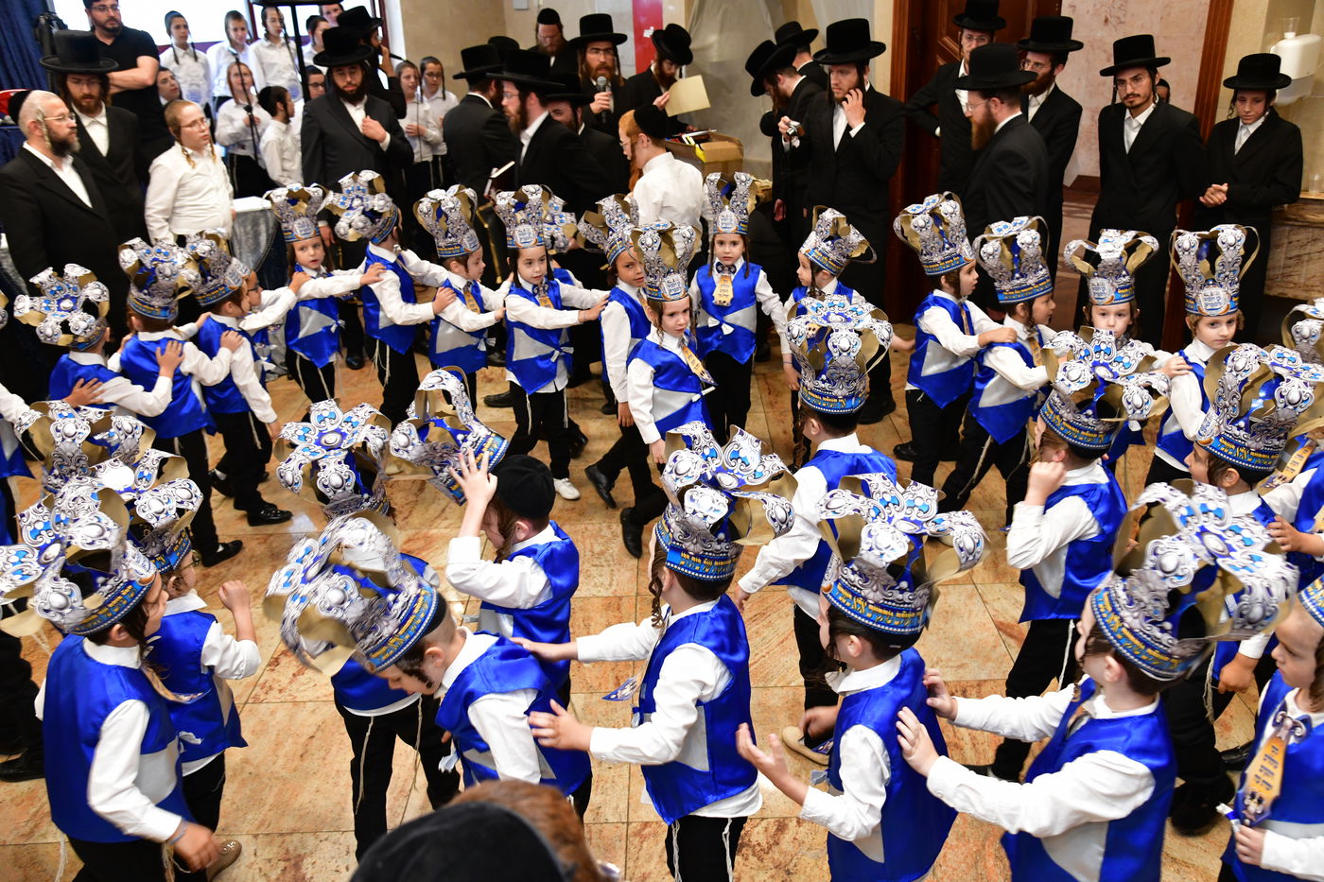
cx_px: 662
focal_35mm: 32
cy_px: 441
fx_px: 1177
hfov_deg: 58.7
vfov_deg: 41.1
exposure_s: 1/100
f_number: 5.6
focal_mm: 32
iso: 2000
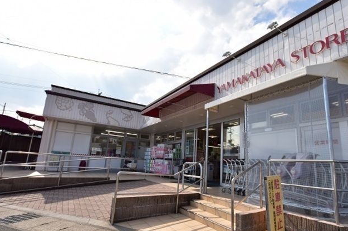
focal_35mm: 18
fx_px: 174
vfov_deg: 67.1
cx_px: 188
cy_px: 128
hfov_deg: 89.9
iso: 160
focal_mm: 10
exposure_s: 1/1600
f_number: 4.5
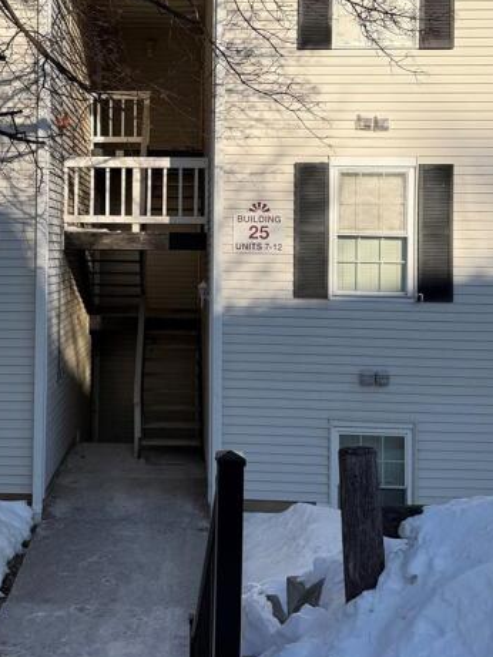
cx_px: 134
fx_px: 949
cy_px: 221
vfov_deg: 37.8
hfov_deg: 28.8
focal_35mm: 50
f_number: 1.78
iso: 80
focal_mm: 6.76
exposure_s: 1/4405
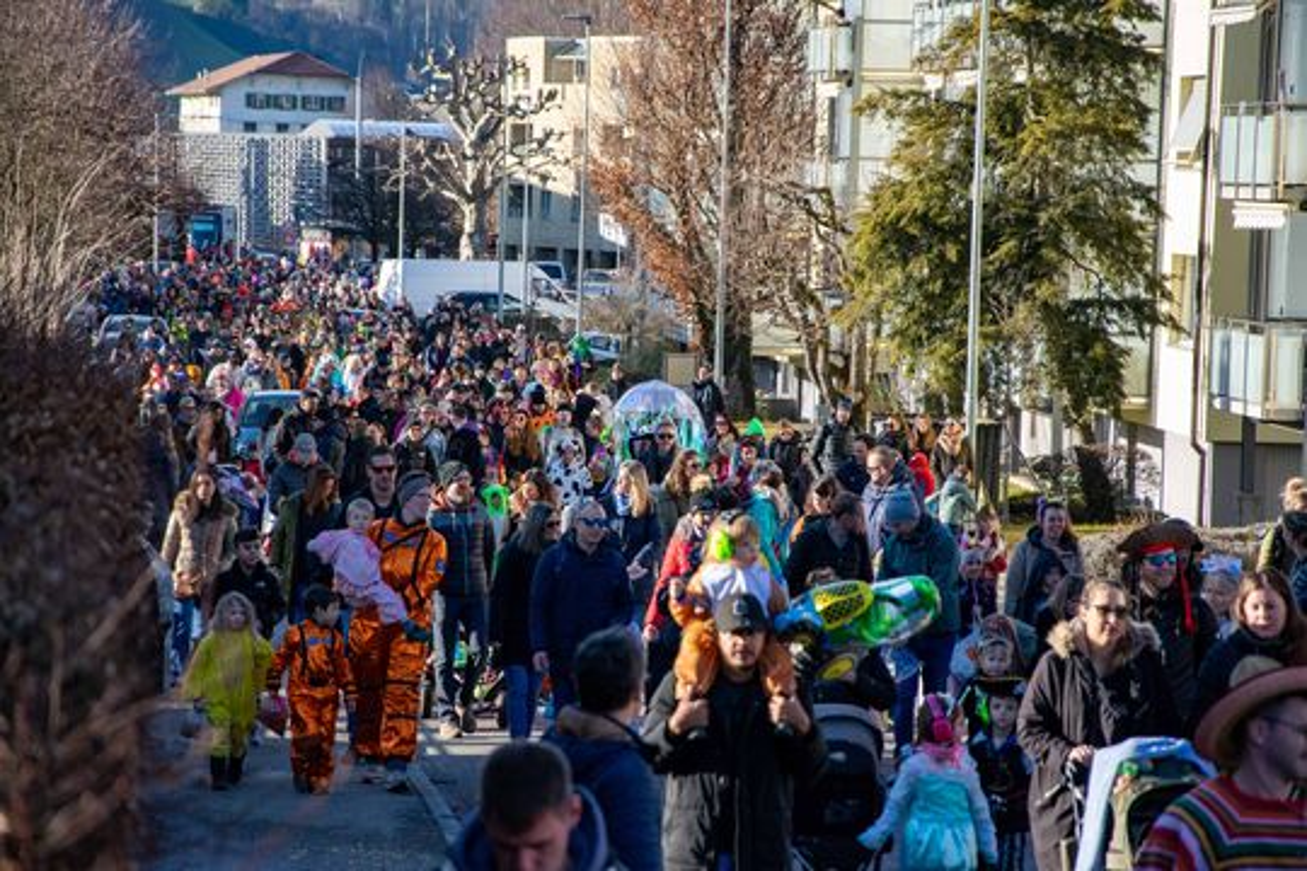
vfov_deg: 8.7
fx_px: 5718
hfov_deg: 13.0
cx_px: 654
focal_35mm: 158
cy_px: 436
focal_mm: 105
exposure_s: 1/1000
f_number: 5.6
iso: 720
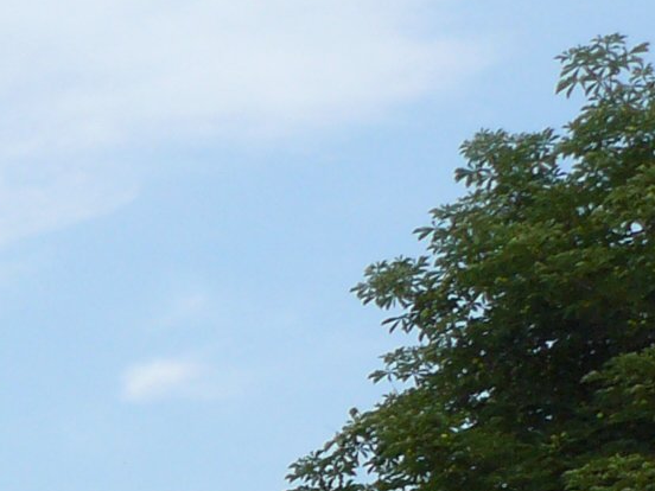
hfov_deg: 10.9
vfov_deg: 8.4
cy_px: 1021
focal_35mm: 167
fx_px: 3160
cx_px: -608
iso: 100
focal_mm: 6
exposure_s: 1/400
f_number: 5.6
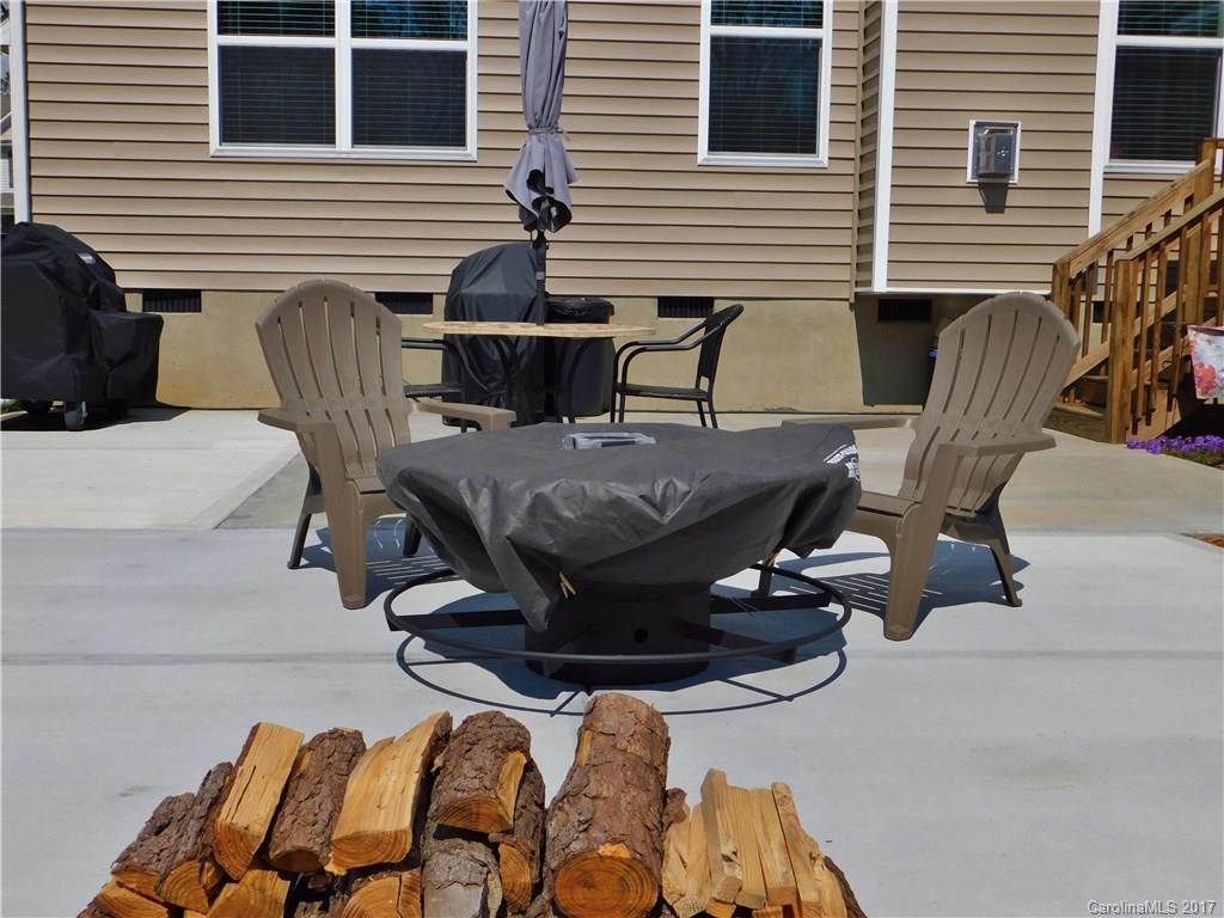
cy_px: 459
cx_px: 612
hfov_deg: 46.8
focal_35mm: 40
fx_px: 1414
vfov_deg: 36.0
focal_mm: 7.1
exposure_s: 1/640
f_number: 7.2
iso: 125
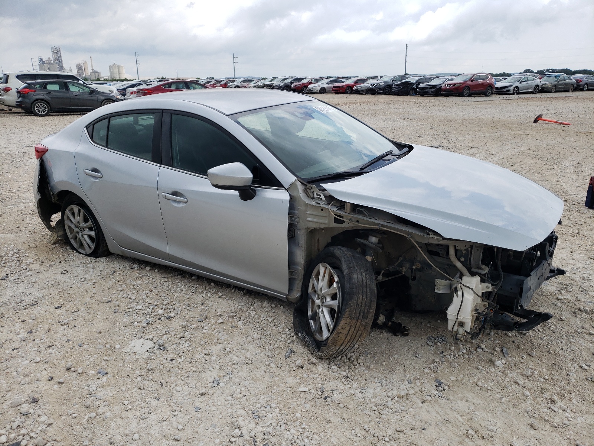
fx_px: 446
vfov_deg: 53.1
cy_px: 223
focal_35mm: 26
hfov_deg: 67.3
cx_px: 297
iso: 50
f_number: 1.5
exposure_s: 1/2000
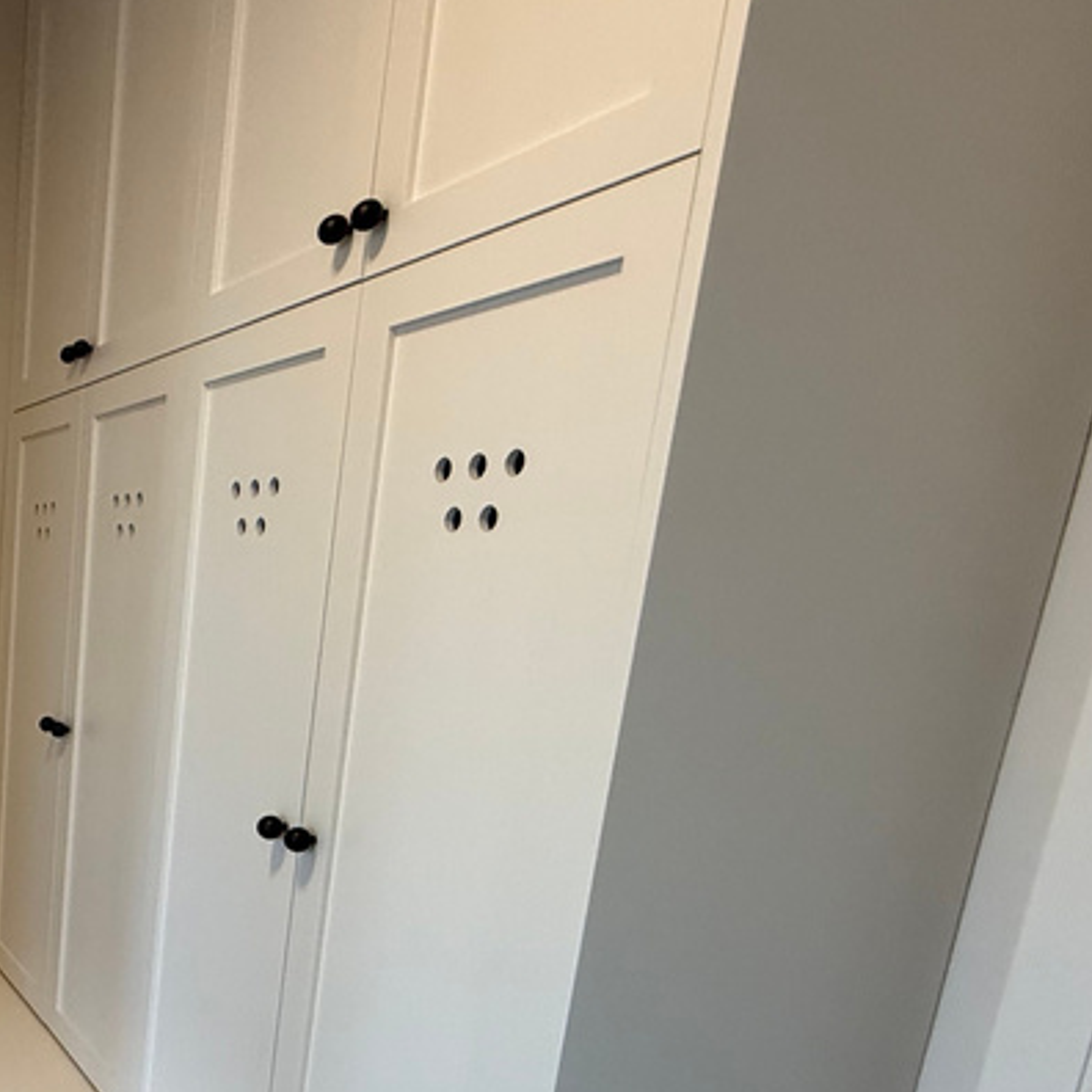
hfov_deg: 35.5
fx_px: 1142
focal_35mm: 32
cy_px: 819
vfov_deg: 49.1
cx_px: -317
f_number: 2.2
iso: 200
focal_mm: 2.22
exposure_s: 1/120
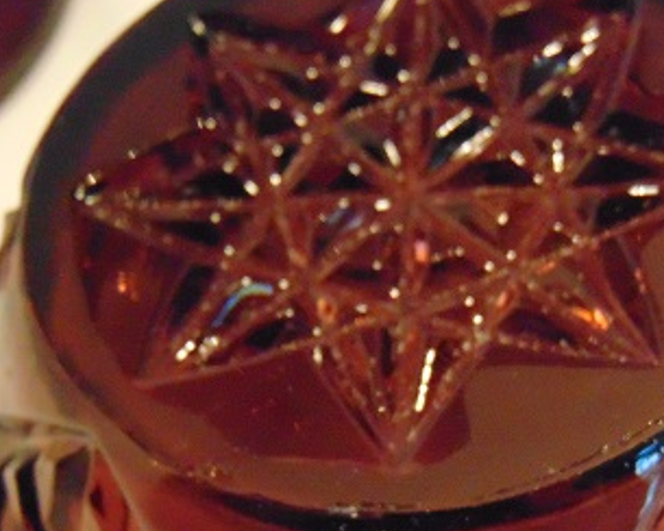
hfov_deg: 22.2
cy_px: 459
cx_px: 364
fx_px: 1690
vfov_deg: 17.6
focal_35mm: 86
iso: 800
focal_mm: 7.6
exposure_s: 1/60
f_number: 3.3
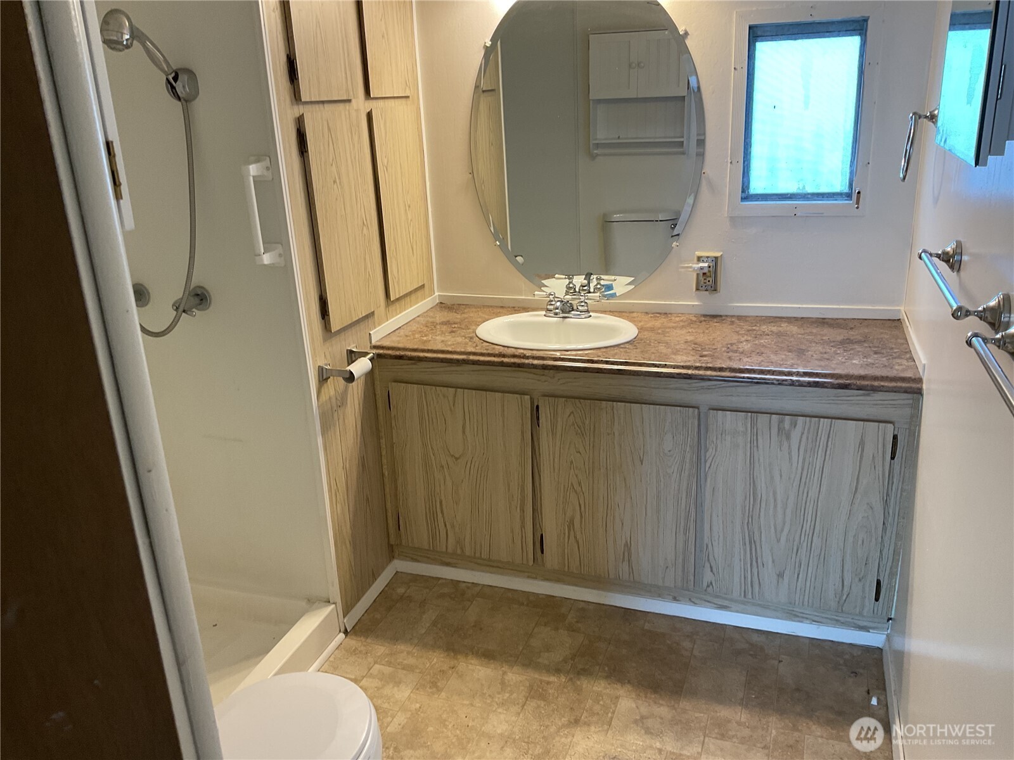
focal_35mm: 29
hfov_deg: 61.7
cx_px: 507
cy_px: 380
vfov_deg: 48.2
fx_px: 849
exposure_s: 1/60
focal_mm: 3
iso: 64
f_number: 1.8
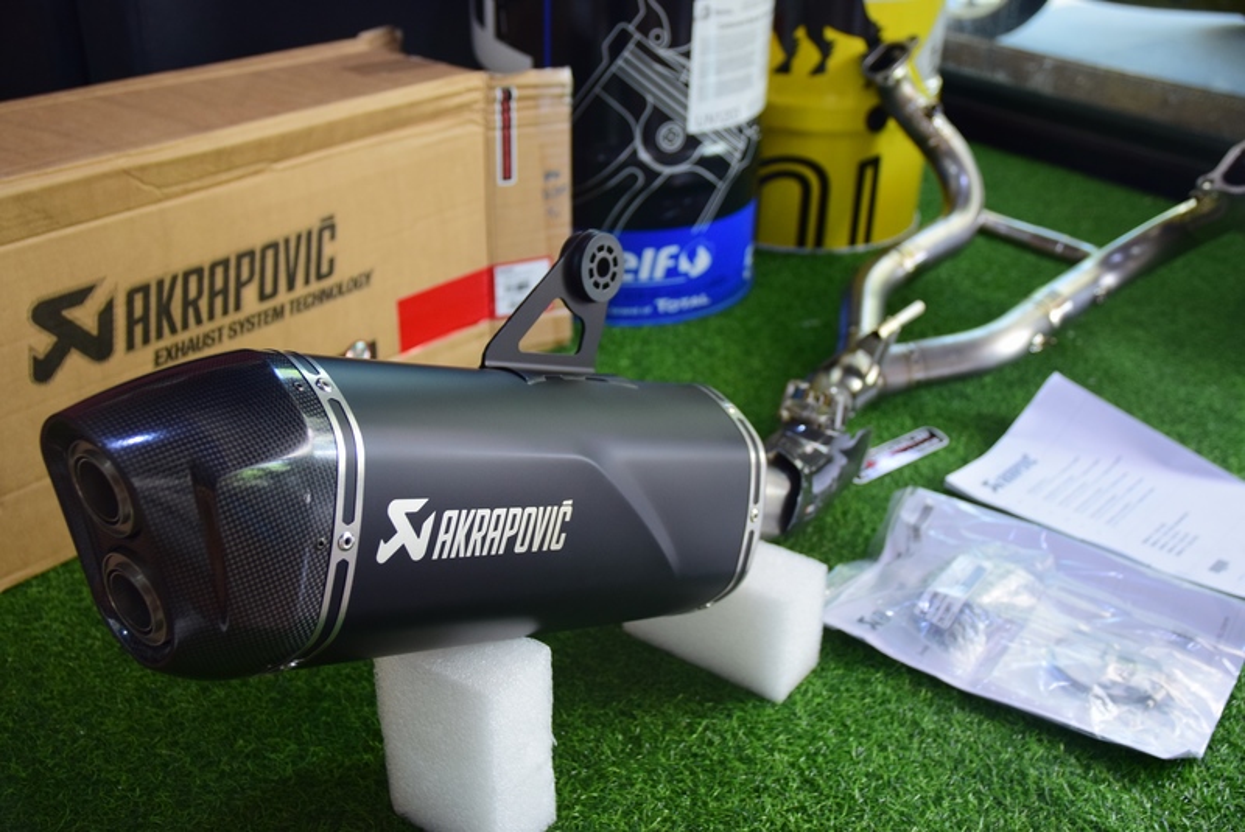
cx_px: 622
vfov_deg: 34.3
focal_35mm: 39
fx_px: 1350
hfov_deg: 49.5
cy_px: 416
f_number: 3.2
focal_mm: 26
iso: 800
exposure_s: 1/60
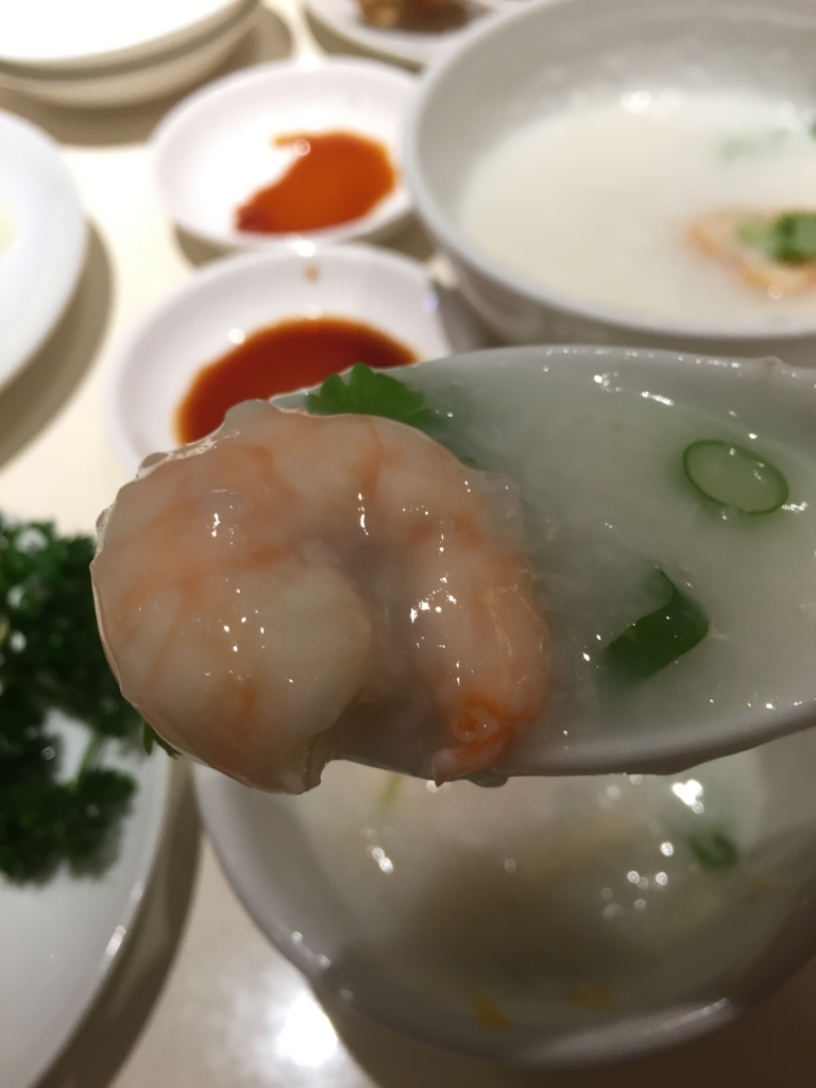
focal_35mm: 29
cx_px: 408
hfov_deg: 48.2
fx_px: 911
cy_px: 544
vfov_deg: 61.7
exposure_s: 1/33
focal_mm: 4.15
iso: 50
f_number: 2.2
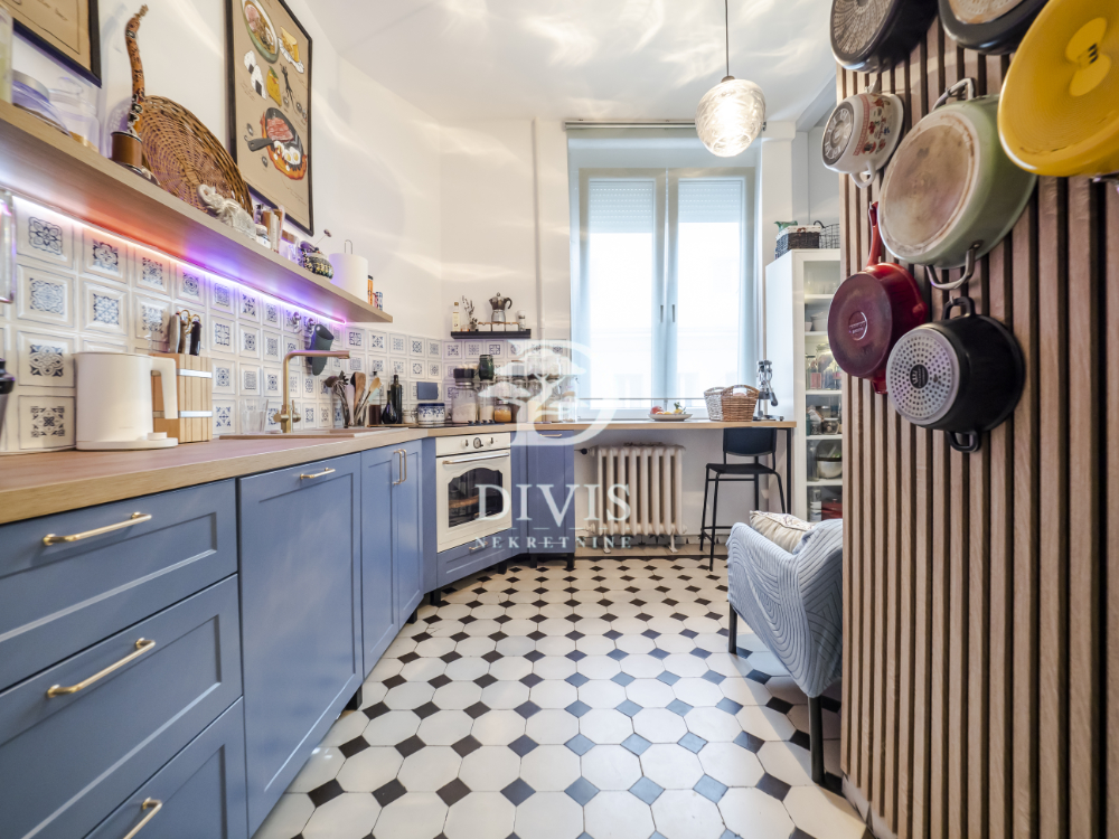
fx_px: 453
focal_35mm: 14
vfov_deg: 85.7
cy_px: 420
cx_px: 560
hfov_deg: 102.1
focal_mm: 7
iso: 400
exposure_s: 1/13
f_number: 4
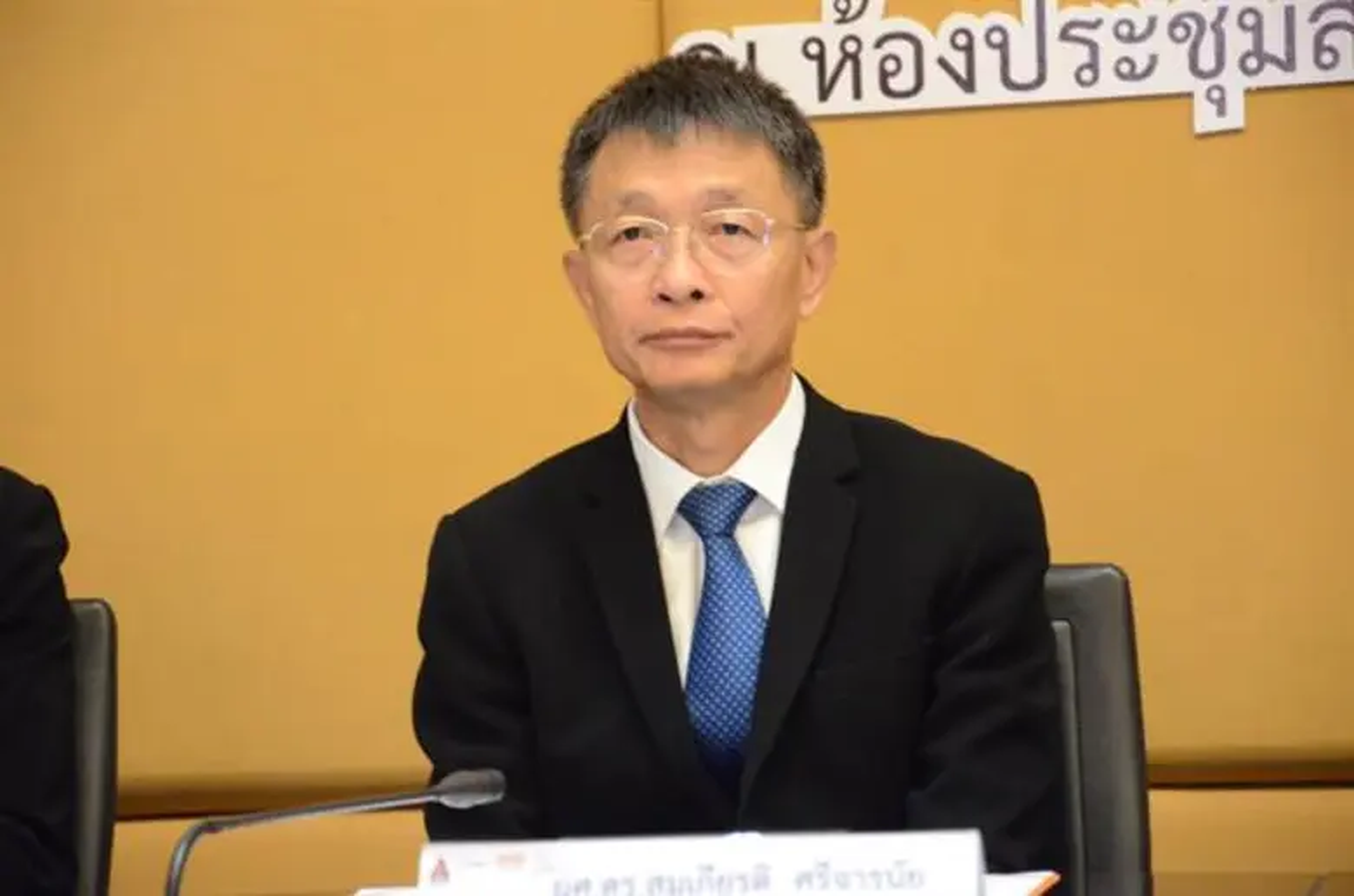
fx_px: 5909
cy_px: 448
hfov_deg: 13.1
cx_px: 677
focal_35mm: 158
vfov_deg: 8.7
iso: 4000
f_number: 5.6
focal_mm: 105
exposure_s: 1/20
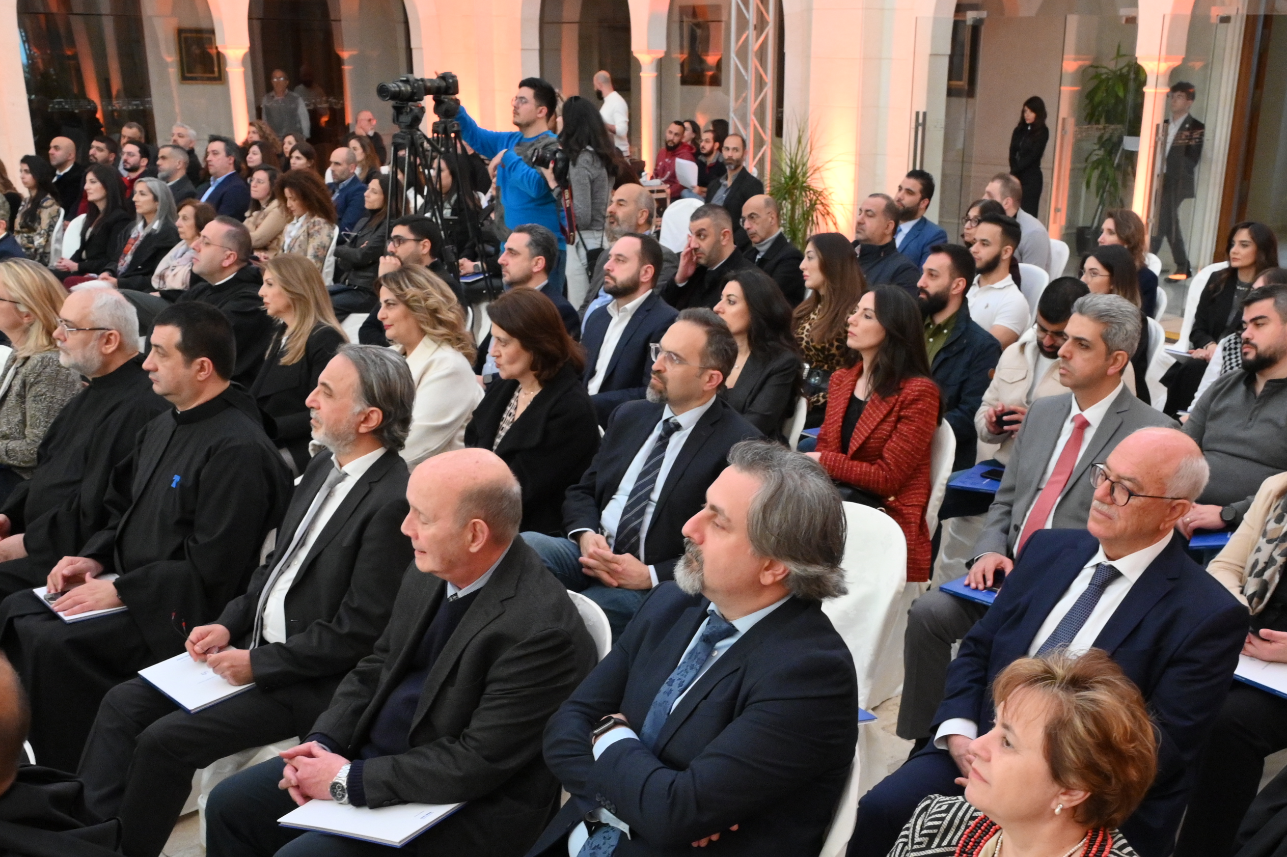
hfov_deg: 45.4
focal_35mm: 43
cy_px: 675
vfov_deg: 30.5
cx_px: 701
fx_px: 1537
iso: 4000
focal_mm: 24
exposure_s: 1/160
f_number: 6.3
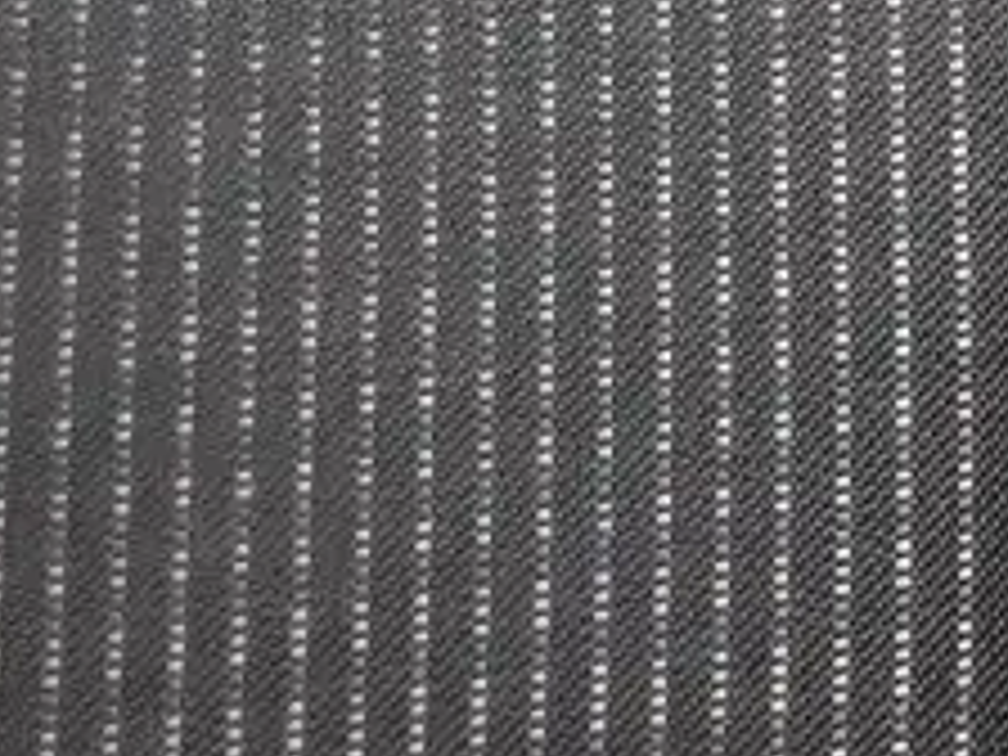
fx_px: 4310
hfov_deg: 10.0
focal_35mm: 148
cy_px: -1251
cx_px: 2992
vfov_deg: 8.8
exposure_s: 1/100
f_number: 1.8
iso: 125
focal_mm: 5.54
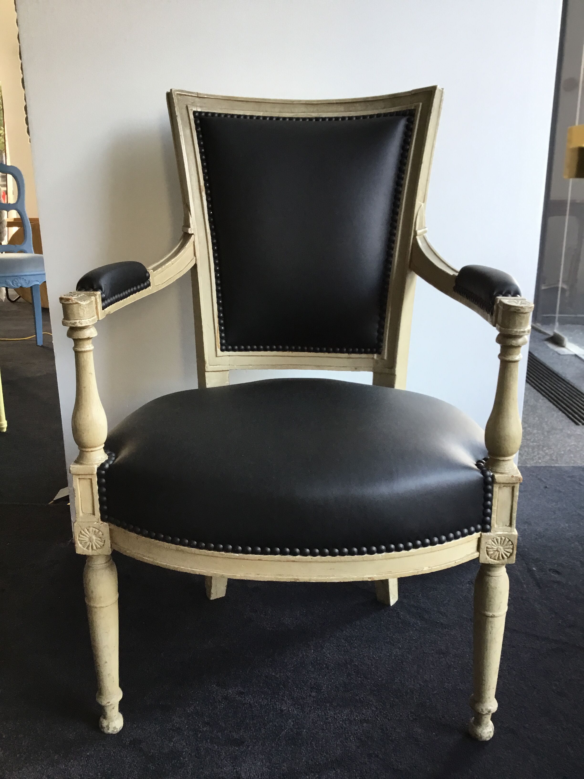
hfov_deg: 45.4
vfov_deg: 58.4
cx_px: 292
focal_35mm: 31
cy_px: 390
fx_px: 697
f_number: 2.4
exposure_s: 1/33
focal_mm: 3.3
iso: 50
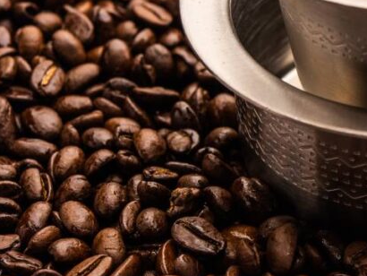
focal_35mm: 144
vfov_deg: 10.3
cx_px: 427
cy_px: 31
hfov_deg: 13.4
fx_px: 1528
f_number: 10
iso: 100
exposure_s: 1/125
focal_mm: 60
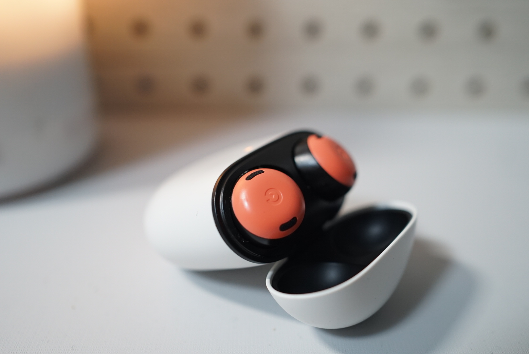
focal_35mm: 36
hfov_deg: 53.1
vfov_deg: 36.9
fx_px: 529
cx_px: 264
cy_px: 177
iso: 800
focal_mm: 24
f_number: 2.5
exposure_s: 1/125
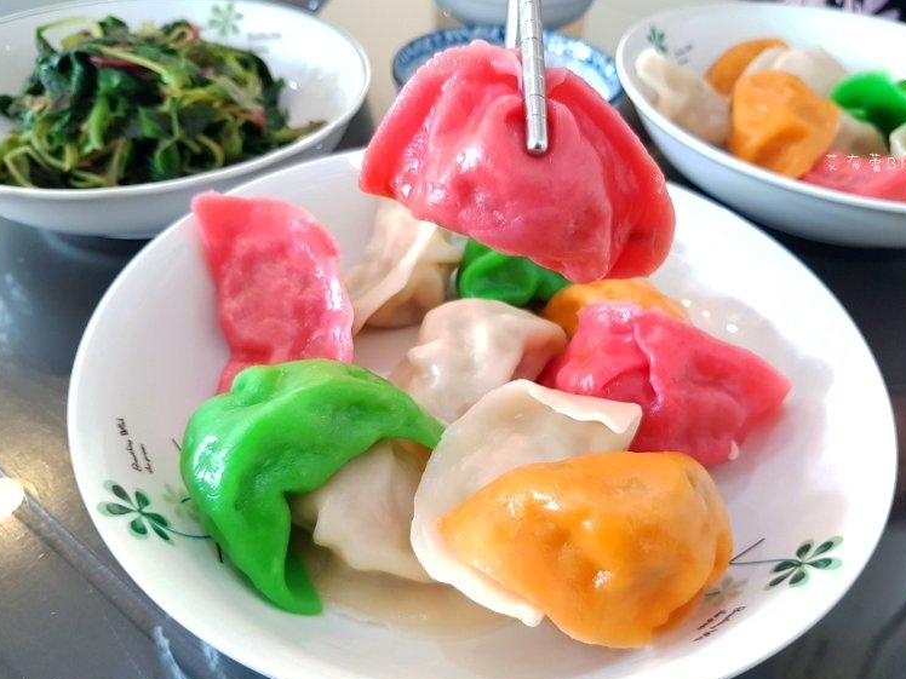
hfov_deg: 63.4
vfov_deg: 49.7
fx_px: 733
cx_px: 480
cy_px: 364
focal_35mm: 28
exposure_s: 1/20
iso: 200
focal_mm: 4.3
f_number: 1.7
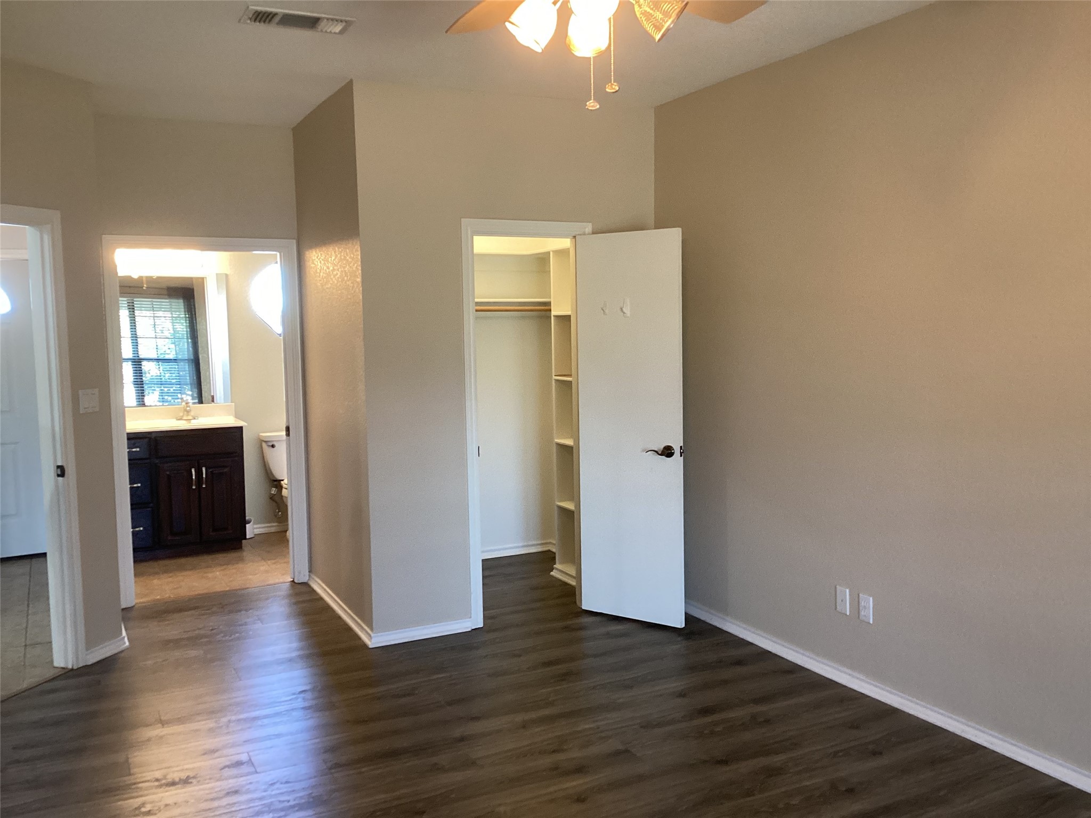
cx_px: 546
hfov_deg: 58.4
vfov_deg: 45.4
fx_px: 977
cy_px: 409
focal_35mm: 31
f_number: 2.4
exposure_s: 1/60
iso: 250
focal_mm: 3.3
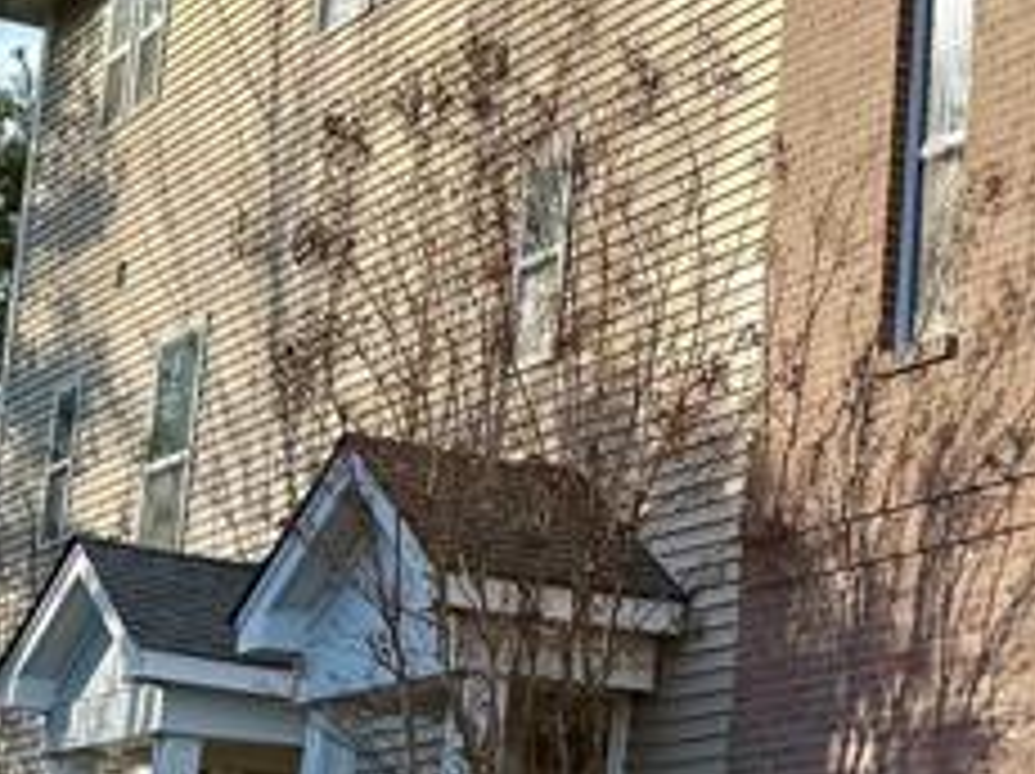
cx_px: 1364
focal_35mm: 107
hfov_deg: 17.2
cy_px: 459
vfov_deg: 13.8
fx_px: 3196
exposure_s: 1/2611
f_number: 1.78
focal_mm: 6.76
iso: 80
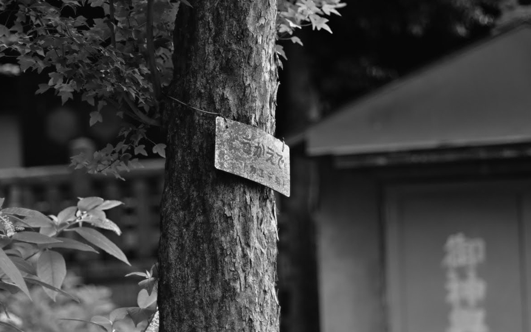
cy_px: 155
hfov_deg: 19.8
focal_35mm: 105
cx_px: 230
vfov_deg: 12.5
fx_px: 1519
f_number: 1.4
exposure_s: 1/1250
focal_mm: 50
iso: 100
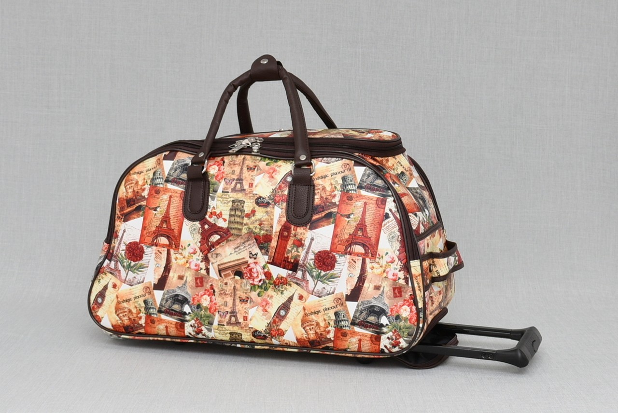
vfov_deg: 38.4
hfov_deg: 55.1
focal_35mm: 34
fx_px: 593
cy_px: 206
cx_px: 309
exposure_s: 1/60
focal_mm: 23
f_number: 5.6
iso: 100
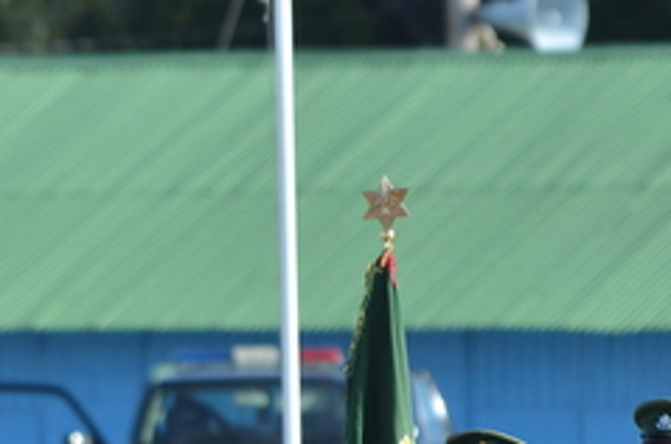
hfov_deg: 1.2
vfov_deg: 0.8
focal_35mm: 1754
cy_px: 462
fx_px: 32606
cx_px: -121
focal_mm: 400
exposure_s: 1/640
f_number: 5.6
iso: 200
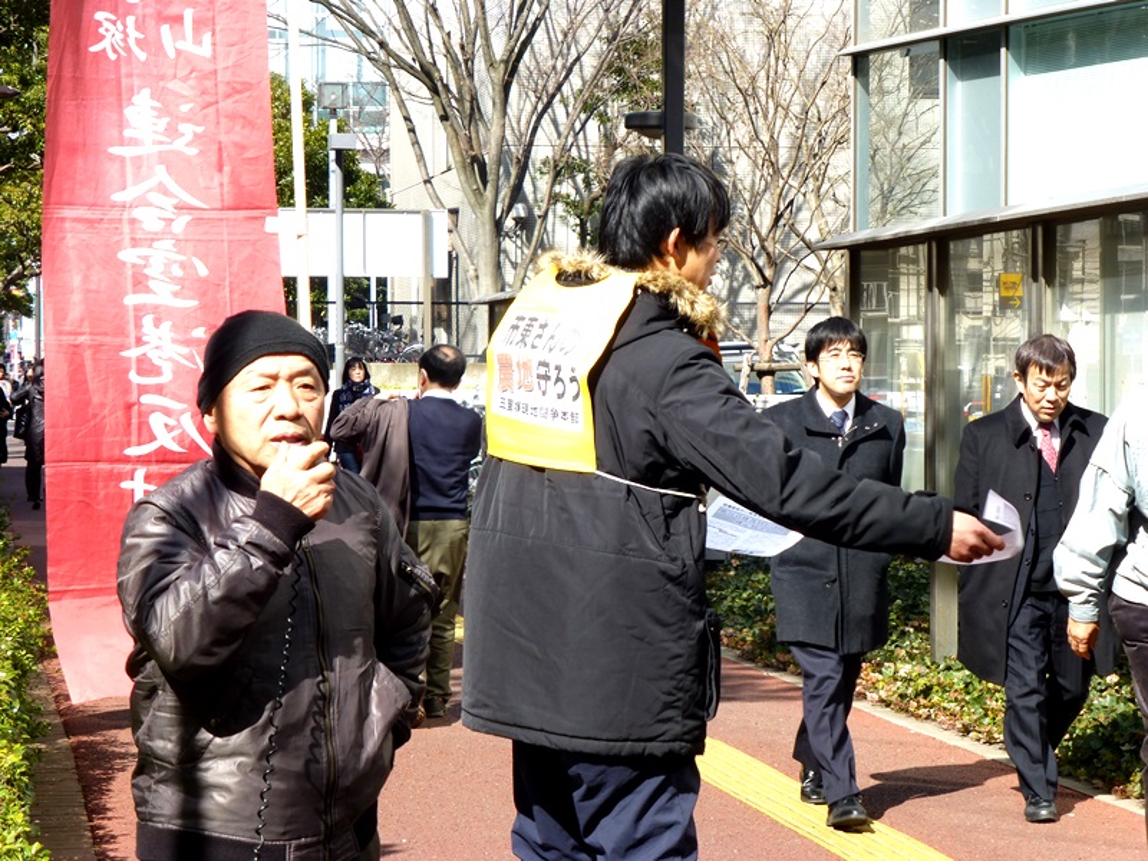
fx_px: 3615
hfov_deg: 18.0
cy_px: 430
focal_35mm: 109
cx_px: 574
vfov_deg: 13.6
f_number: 5.3
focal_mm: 19.4
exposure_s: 1/200
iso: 100
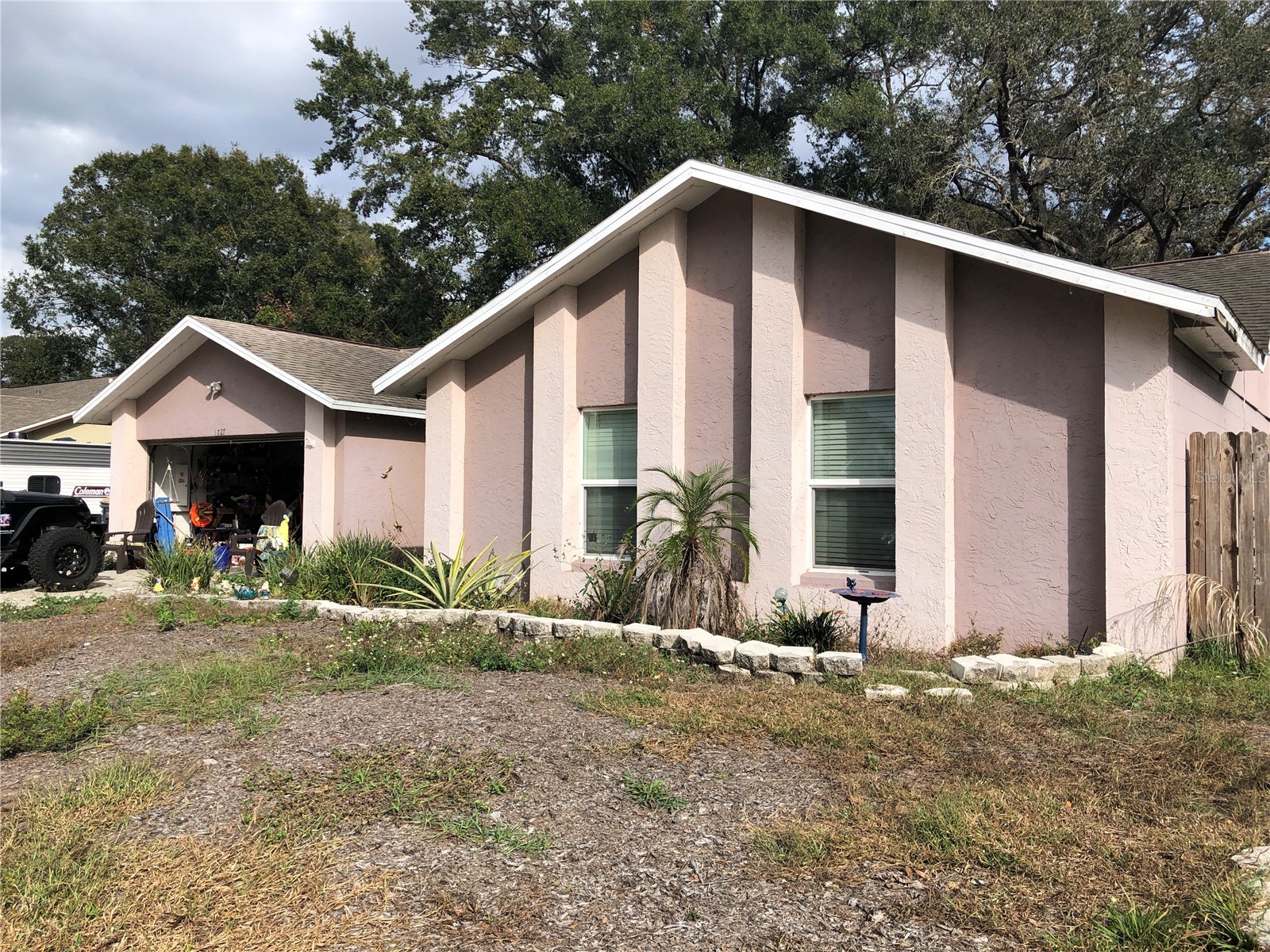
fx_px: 1027
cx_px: 635
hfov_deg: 63.4
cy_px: 476
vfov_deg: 49.7
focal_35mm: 28
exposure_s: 1/2183
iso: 20
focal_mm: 3.99
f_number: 1.8
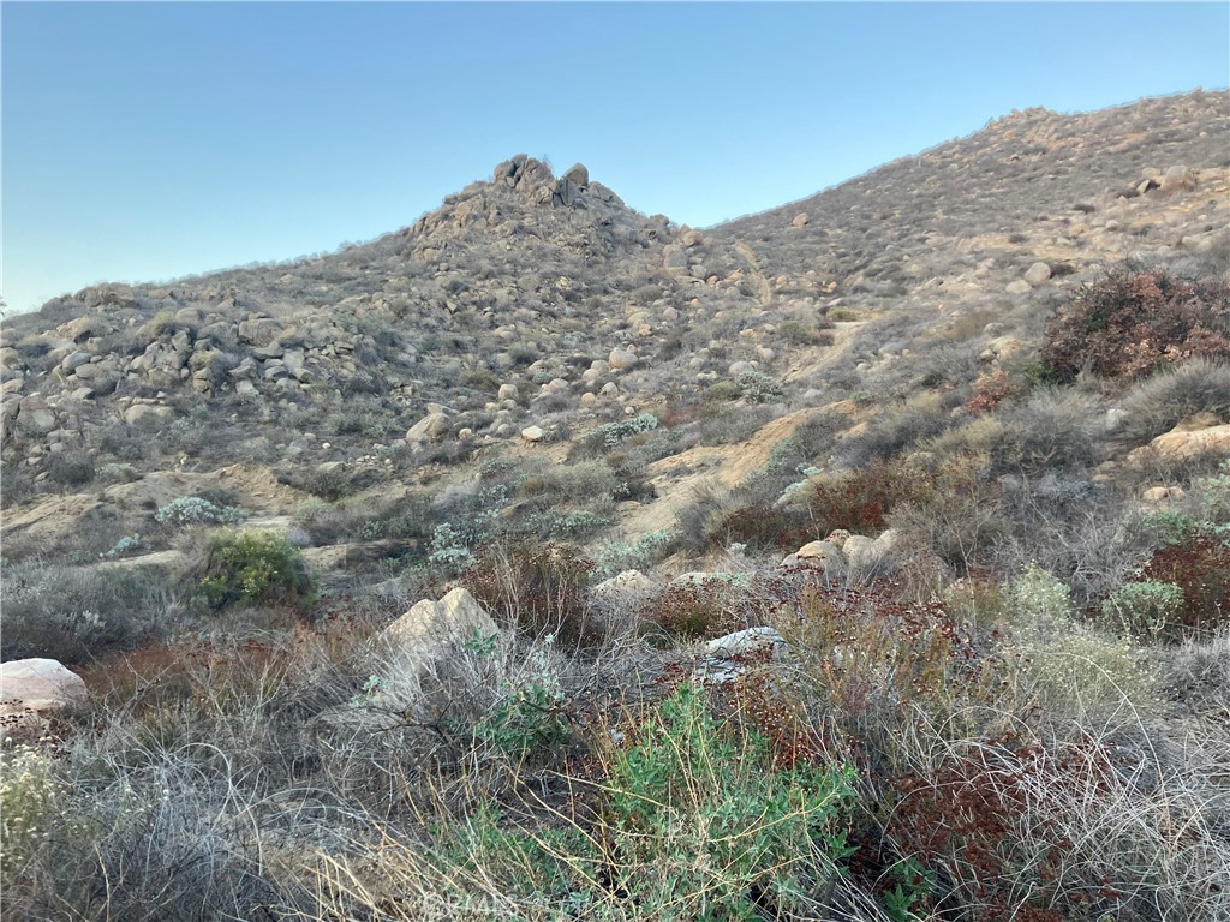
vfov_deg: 49.7
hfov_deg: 63.4
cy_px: 461
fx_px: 995
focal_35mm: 28
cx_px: 615
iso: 50
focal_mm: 3.99
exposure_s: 1/121
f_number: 1.8
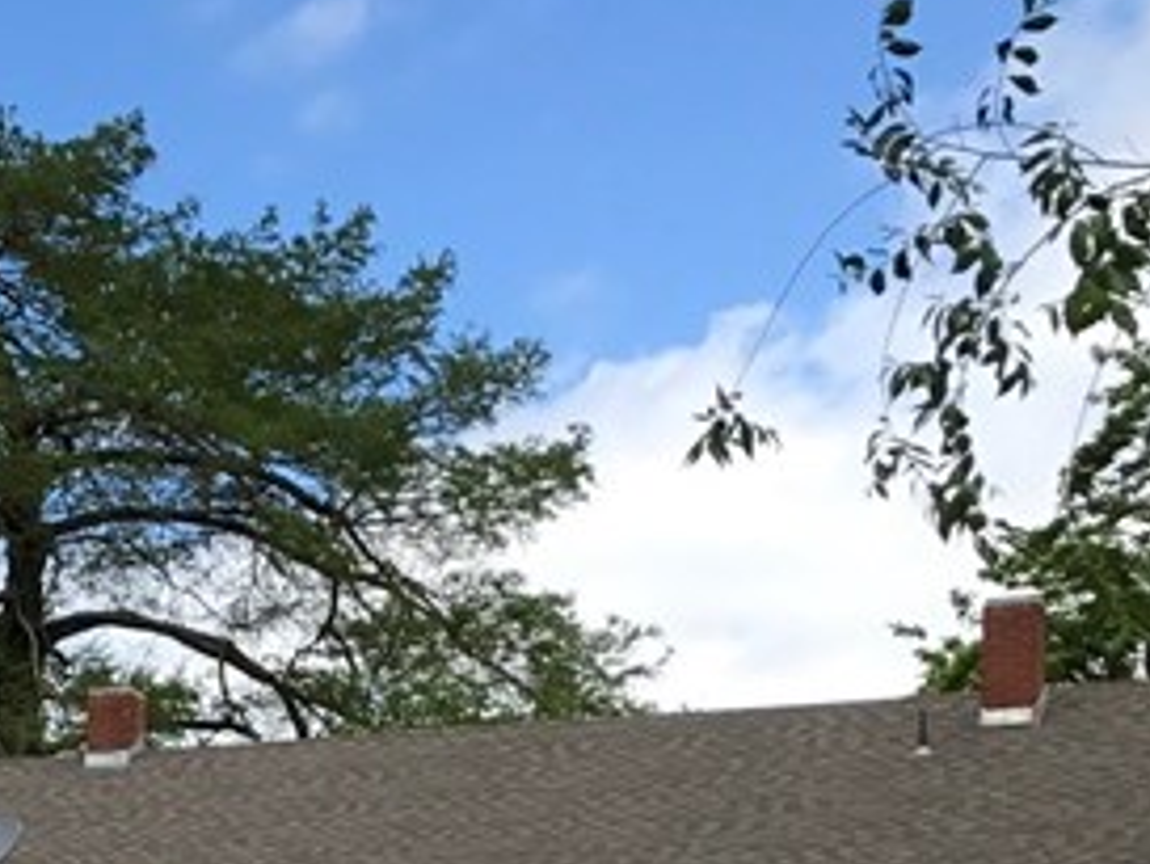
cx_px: -628
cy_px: 1214
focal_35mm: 105
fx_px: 3490
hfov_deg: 16.8
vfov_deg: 13.4
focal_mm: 3.99
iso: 20
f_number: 1.8
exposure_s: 1/1623
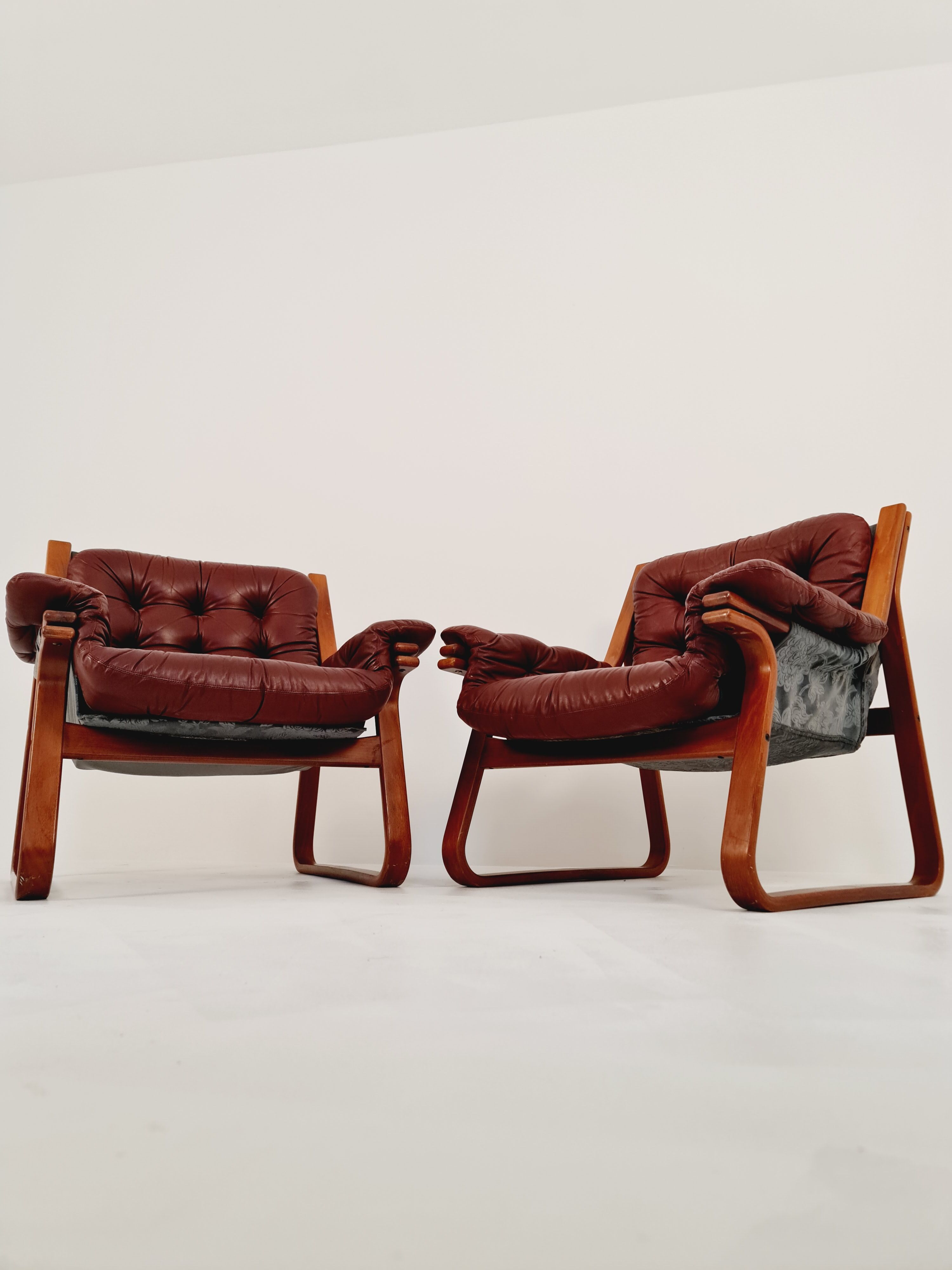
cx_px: 476
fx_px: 917
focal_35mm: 25
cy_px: 635
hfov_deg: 54.9
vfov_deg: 69.4
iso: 80
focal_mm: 7
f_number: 1.8
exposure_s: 1/100
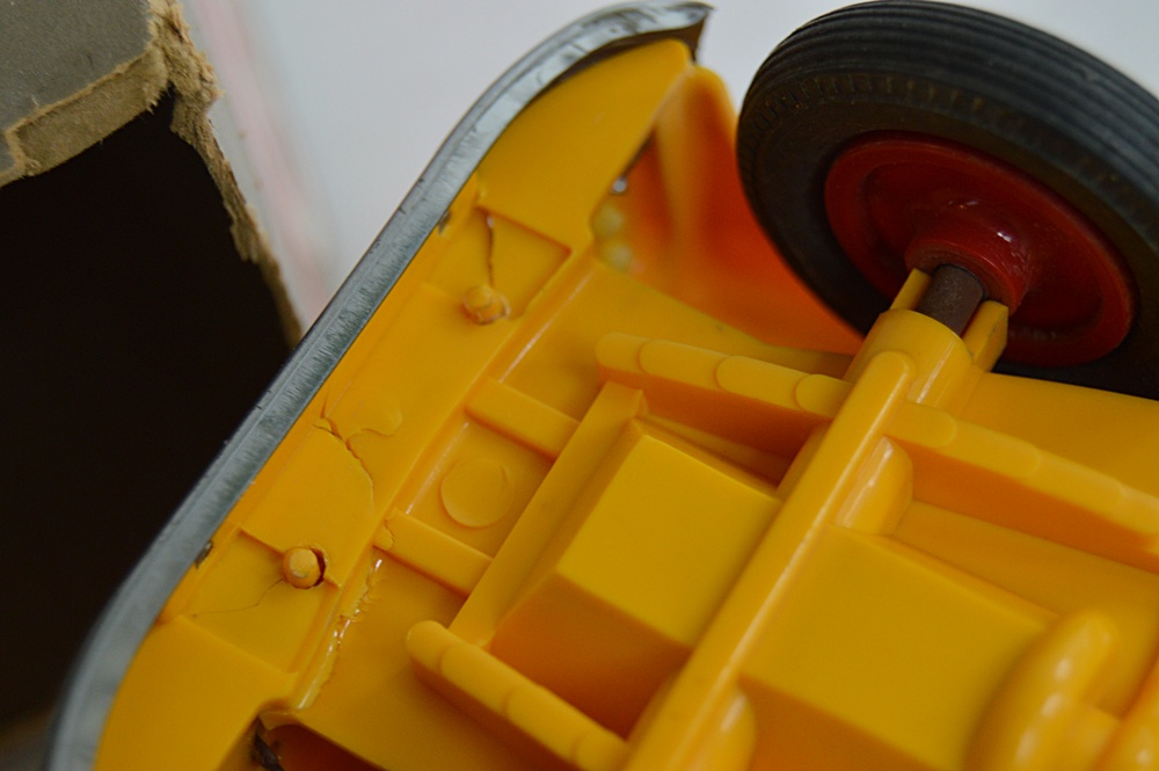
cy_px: 386
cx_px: 580
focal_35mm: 82
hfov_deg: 24.6
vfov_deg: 16.5
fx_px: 2654
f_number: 5.6
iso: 560
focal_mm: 55
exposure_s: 1/60
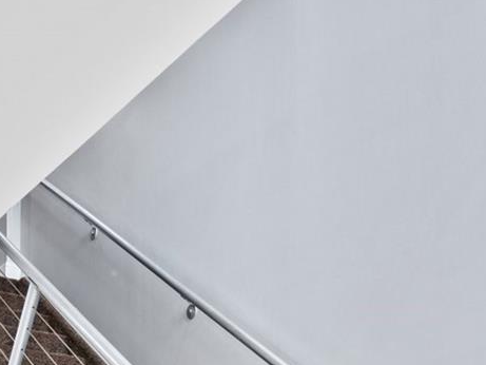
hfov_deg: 38.0
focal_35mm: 50
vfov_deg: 23.6
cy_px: 540
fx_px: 702
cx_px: 189
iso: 200
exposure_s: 1/3
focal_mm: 15
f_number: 8
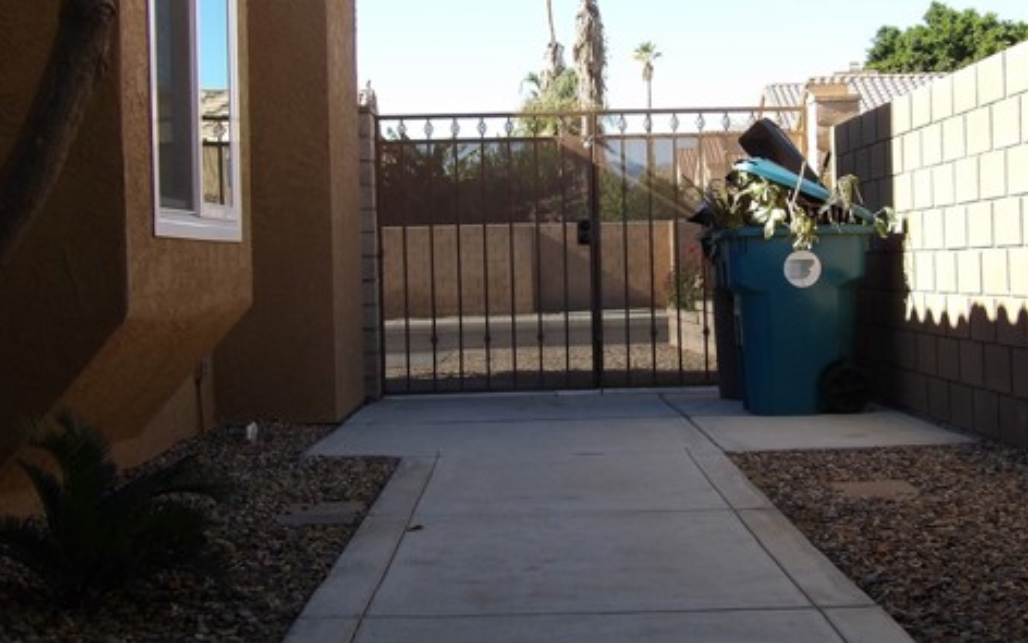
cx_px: 621
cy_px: 288
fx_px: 1569
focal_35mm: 56
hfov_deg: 36.1
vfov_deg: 23.1
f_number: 3.7
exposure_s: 1/301
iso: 100
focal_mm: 7
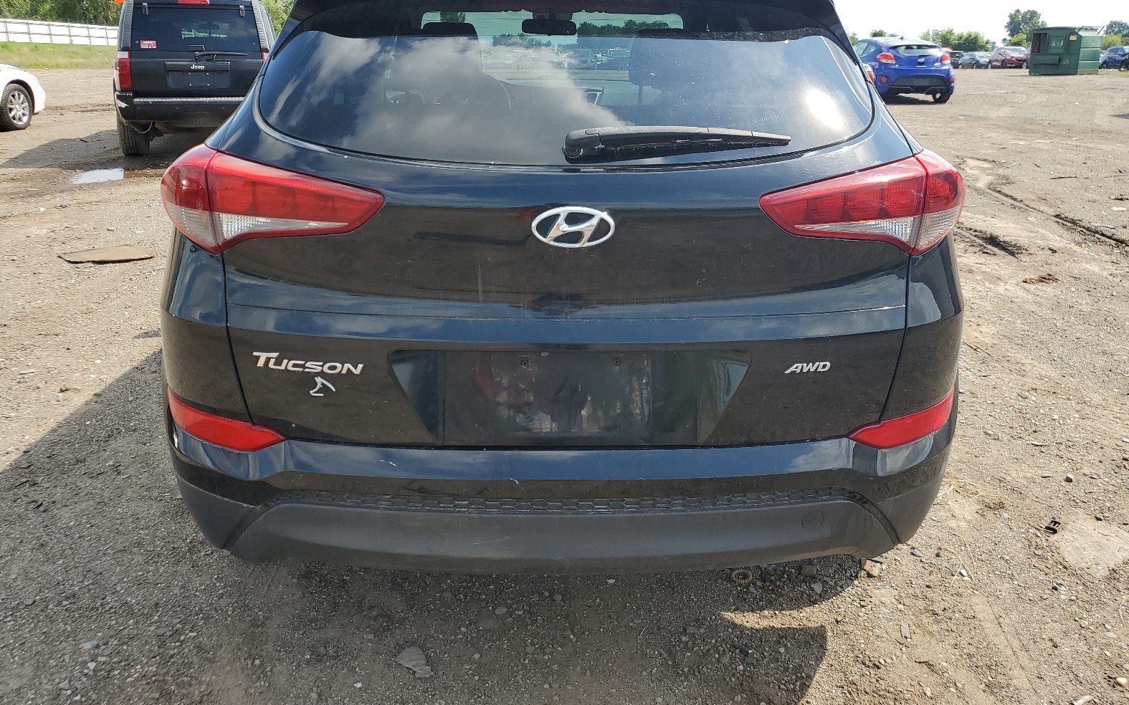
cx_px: 562
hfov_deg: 66.5
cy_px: 284
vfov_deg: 44.3
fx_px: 861
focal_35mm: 28
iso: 50
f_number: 1.5
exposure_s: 1/1667
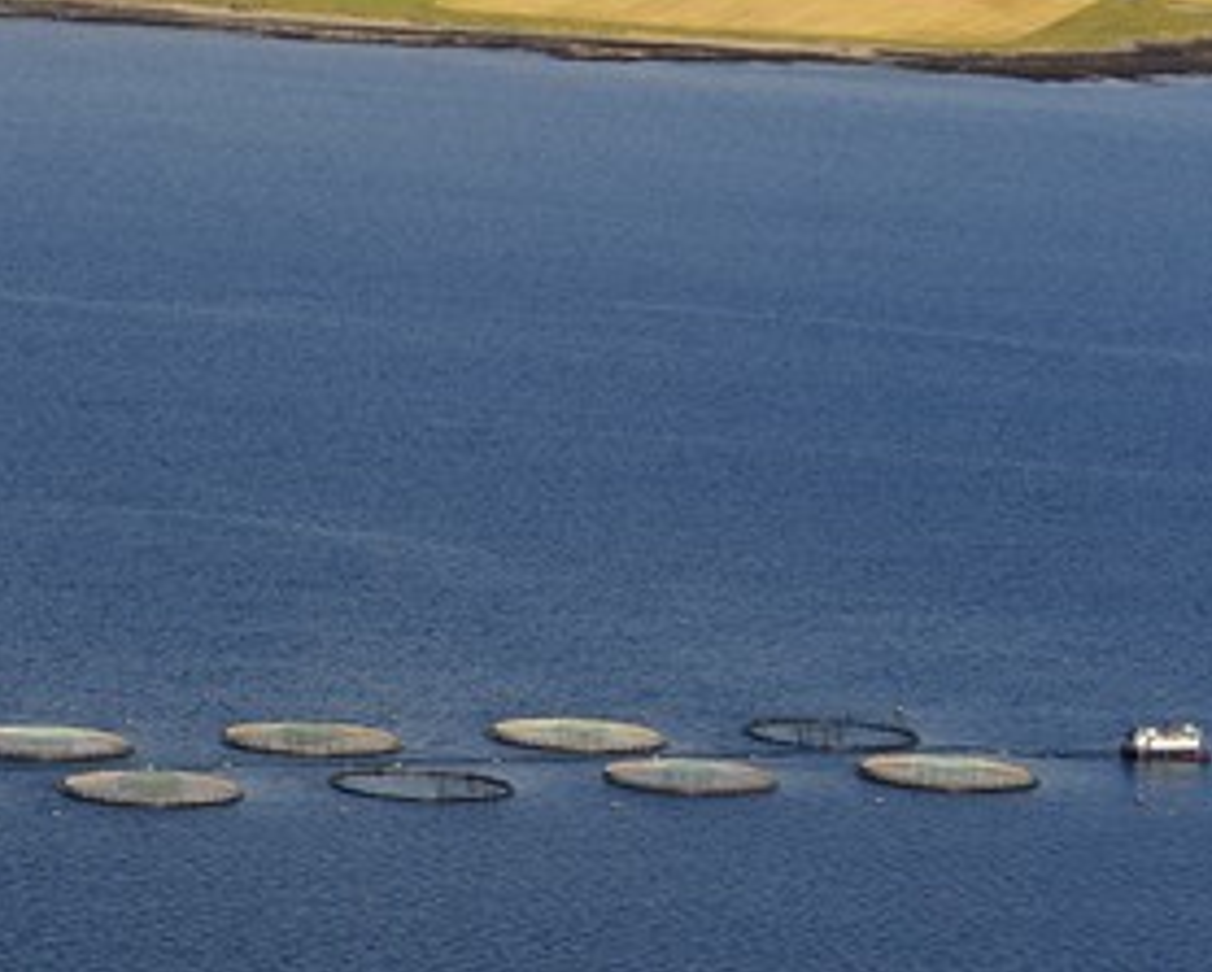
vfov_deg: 5.6
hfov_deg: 7.0
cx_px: 480
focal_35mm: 276
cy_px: 379
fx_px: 9911
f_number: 9
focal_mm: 195
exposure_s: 1/800
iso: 400
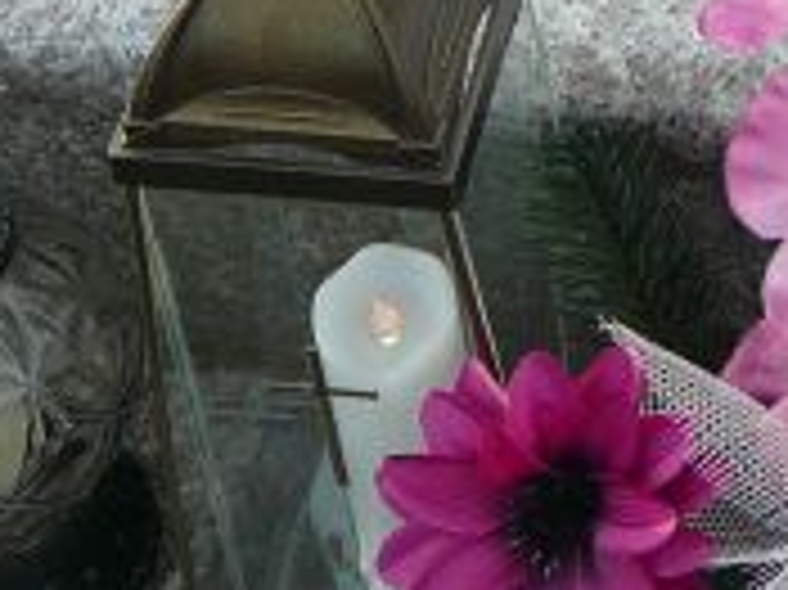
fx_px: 2912
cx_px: 1126
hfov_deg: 14.5
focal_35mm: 128
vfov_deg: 10.8
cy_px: -477
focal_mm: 5.2
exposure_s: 1/200
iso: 80
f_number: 2.8
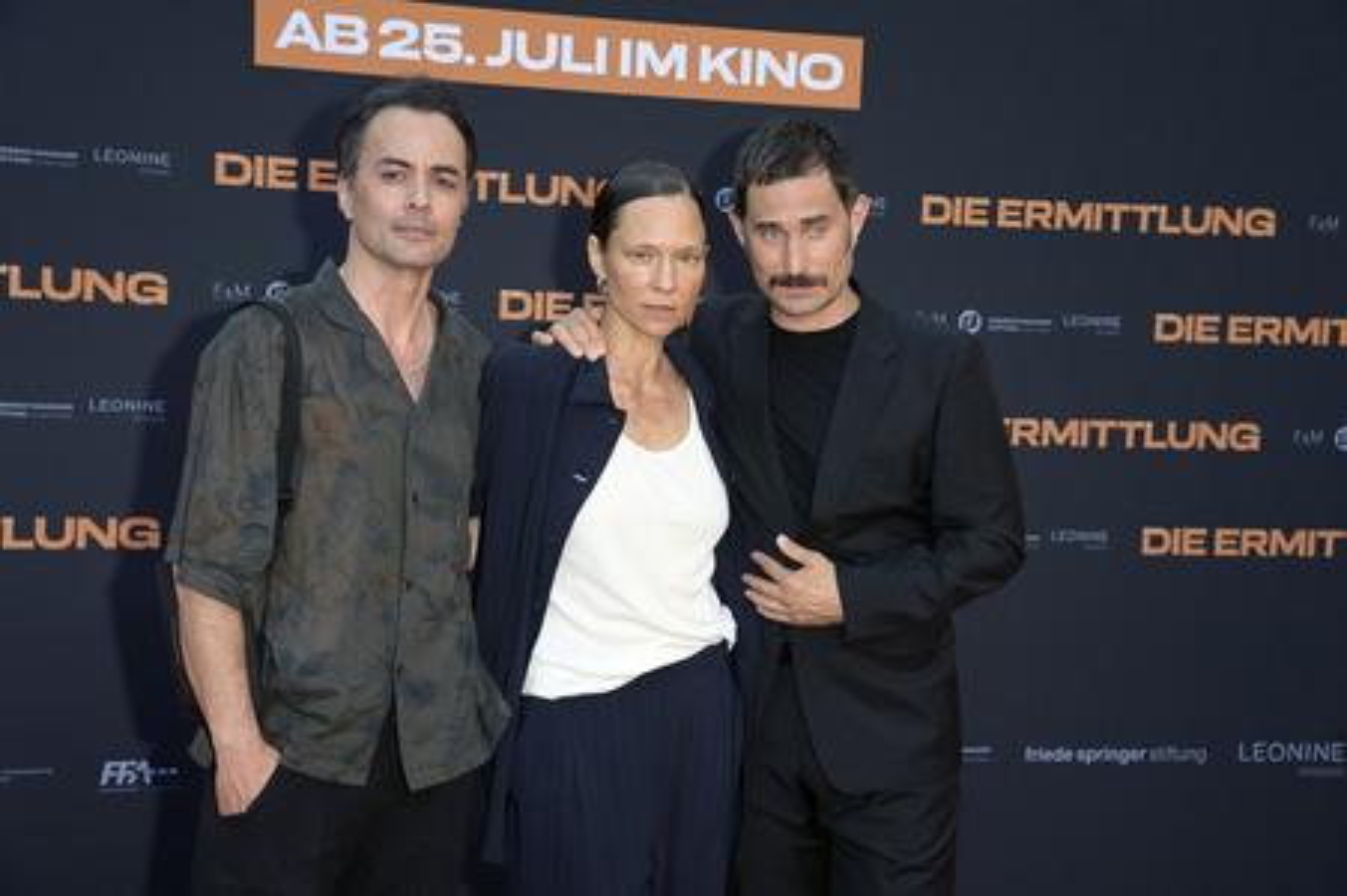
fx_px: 2430
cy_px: 448
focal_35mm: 65
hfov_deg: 31.0
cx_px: 674
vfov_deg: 20.9
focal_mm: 65
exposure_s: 1/160
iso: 640
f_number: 8
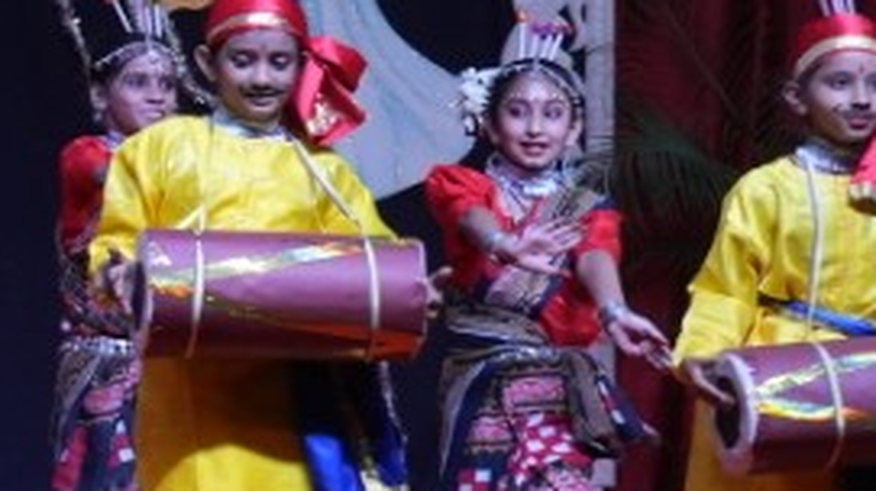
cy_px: -94
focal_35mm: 232
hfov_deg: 8.4
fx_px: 5385
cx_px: -1341
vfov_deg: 5.2
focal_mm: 37
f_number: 6.3
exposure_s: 1/250
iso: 1600
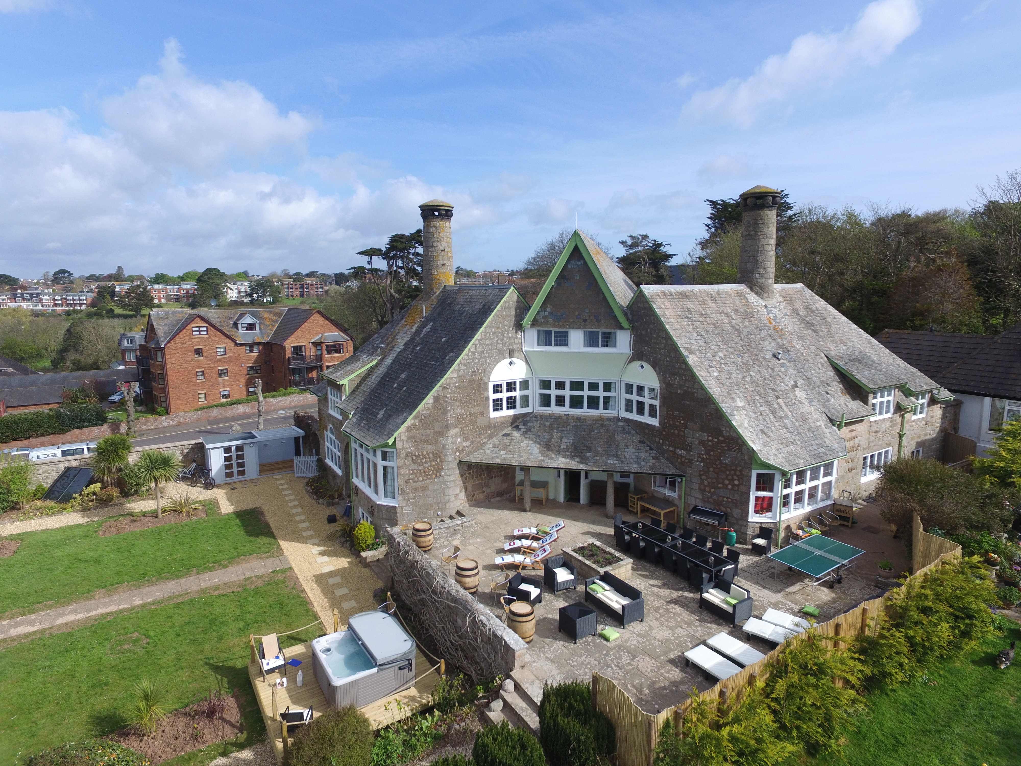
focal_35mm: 20
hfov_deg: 81.7
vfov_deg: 66.0
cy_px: 383
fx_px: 590
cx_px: 510
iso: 100
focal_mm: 3.61
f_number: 2.8
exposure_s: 1/1000
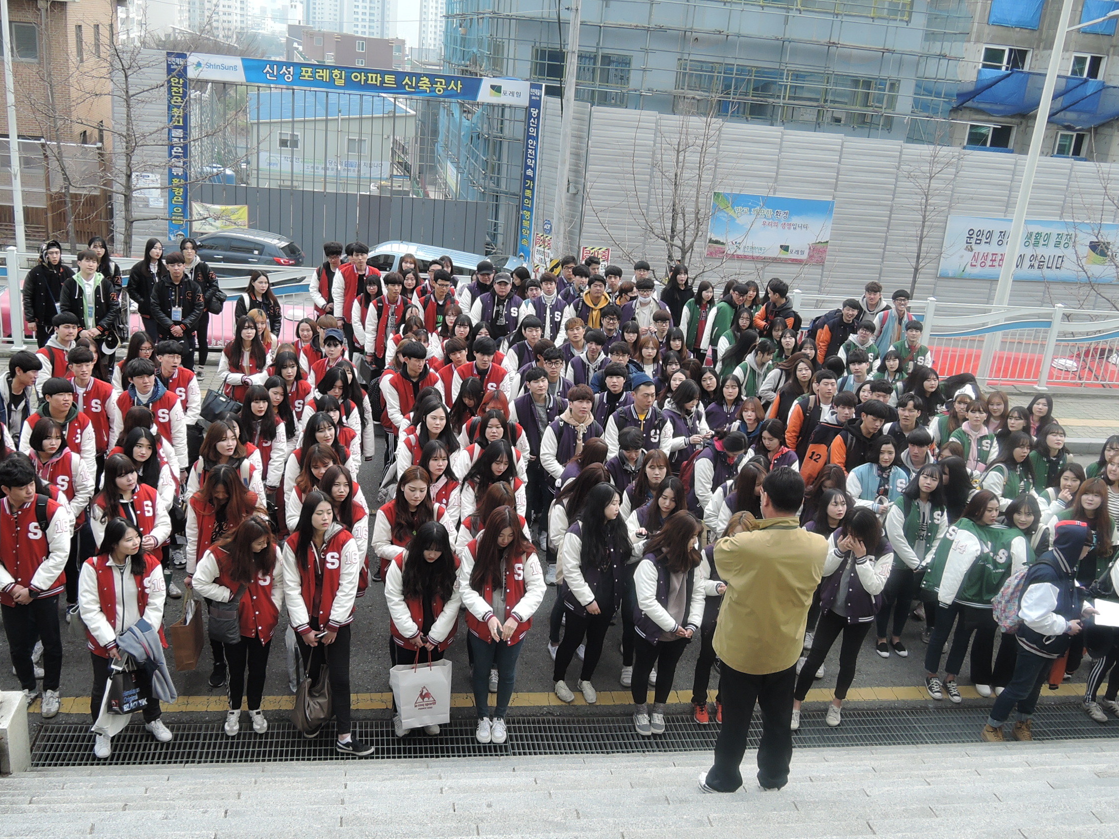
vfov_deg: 40.7
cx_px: 574
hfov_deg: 52.6
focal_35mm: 35
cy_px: 454
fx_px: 1132
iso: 80
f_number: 2.8
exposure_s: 1/250
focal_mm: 5.1
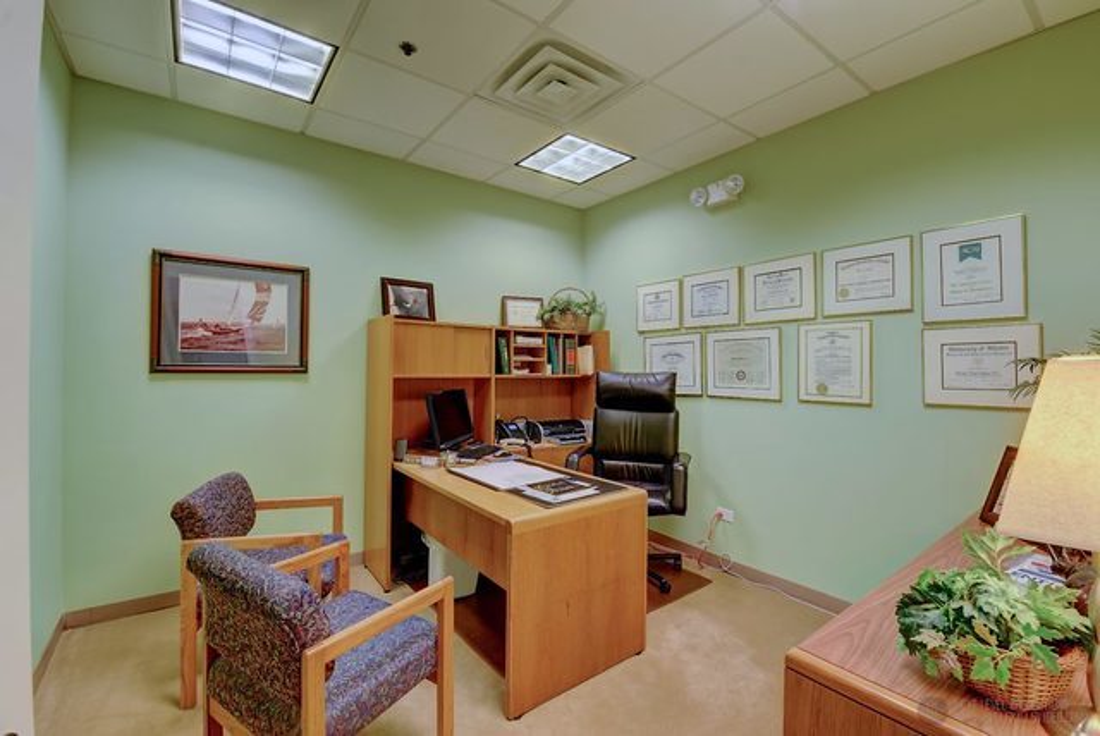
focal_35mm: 15
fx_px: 459
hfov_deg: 100.3
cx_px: 550
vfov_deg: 77.4
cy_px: 368
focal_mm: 15
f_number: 6.3
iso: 320
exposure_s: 1/13
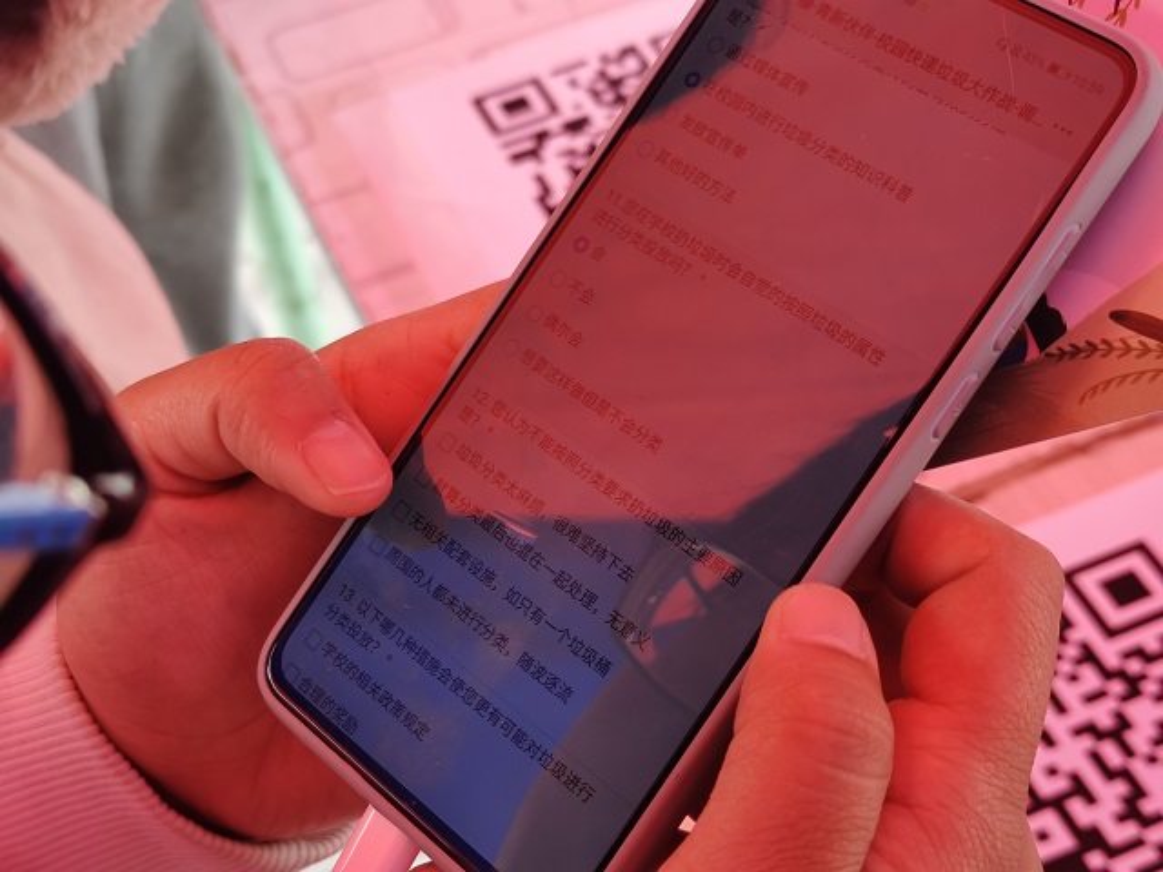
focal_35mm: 61
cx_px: 582
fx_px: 2049
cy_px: 436
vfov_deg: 24.0
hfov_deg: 31.7
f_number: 1.8
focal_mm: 5.58
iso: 50
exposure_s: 1/214
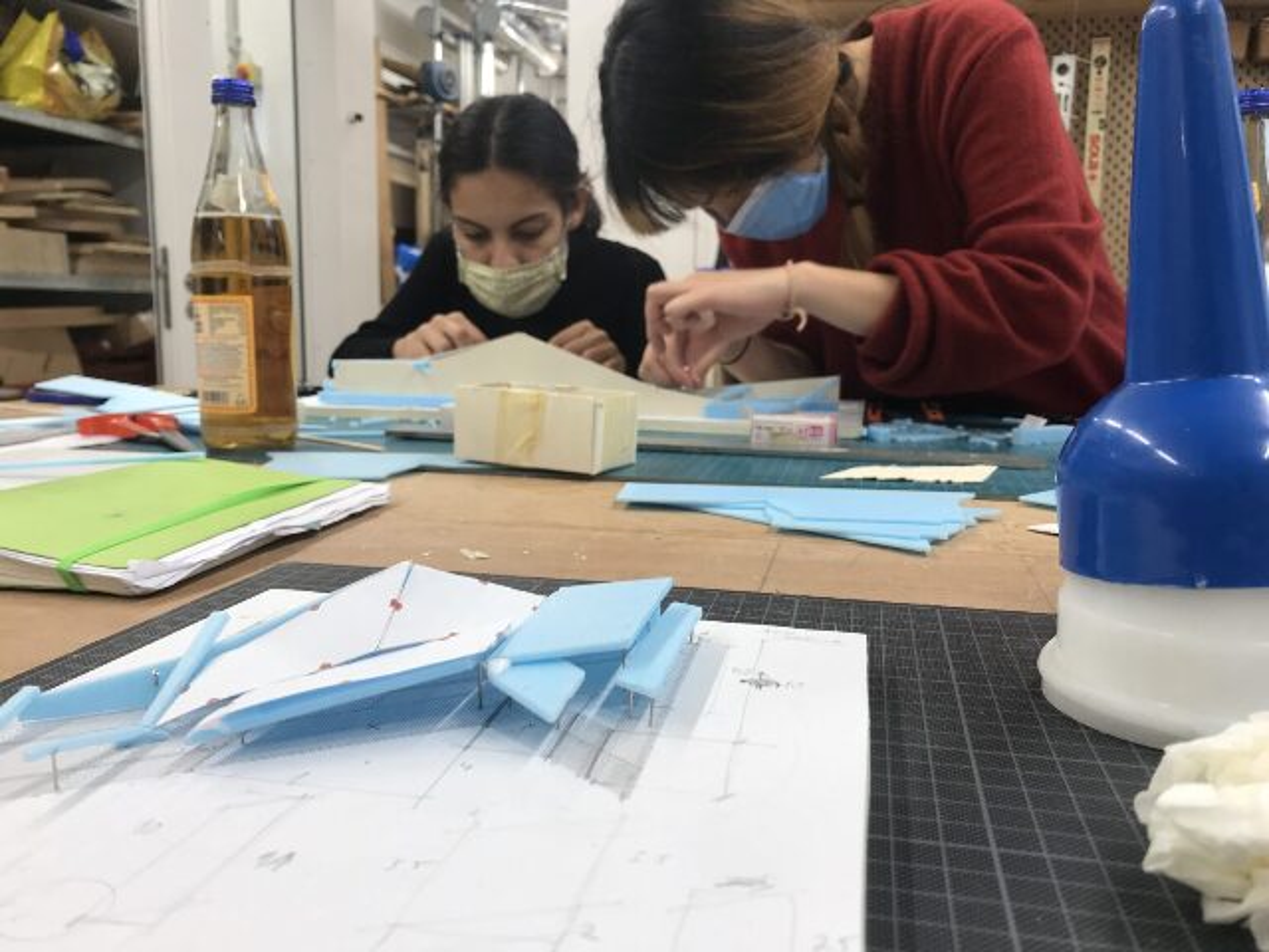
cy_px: 476
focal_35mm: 28
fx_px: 1026
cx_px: 634
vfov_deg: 49.7
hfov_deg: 63.4
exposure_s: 1/50
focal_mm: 3.99
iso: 32
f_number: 1.8
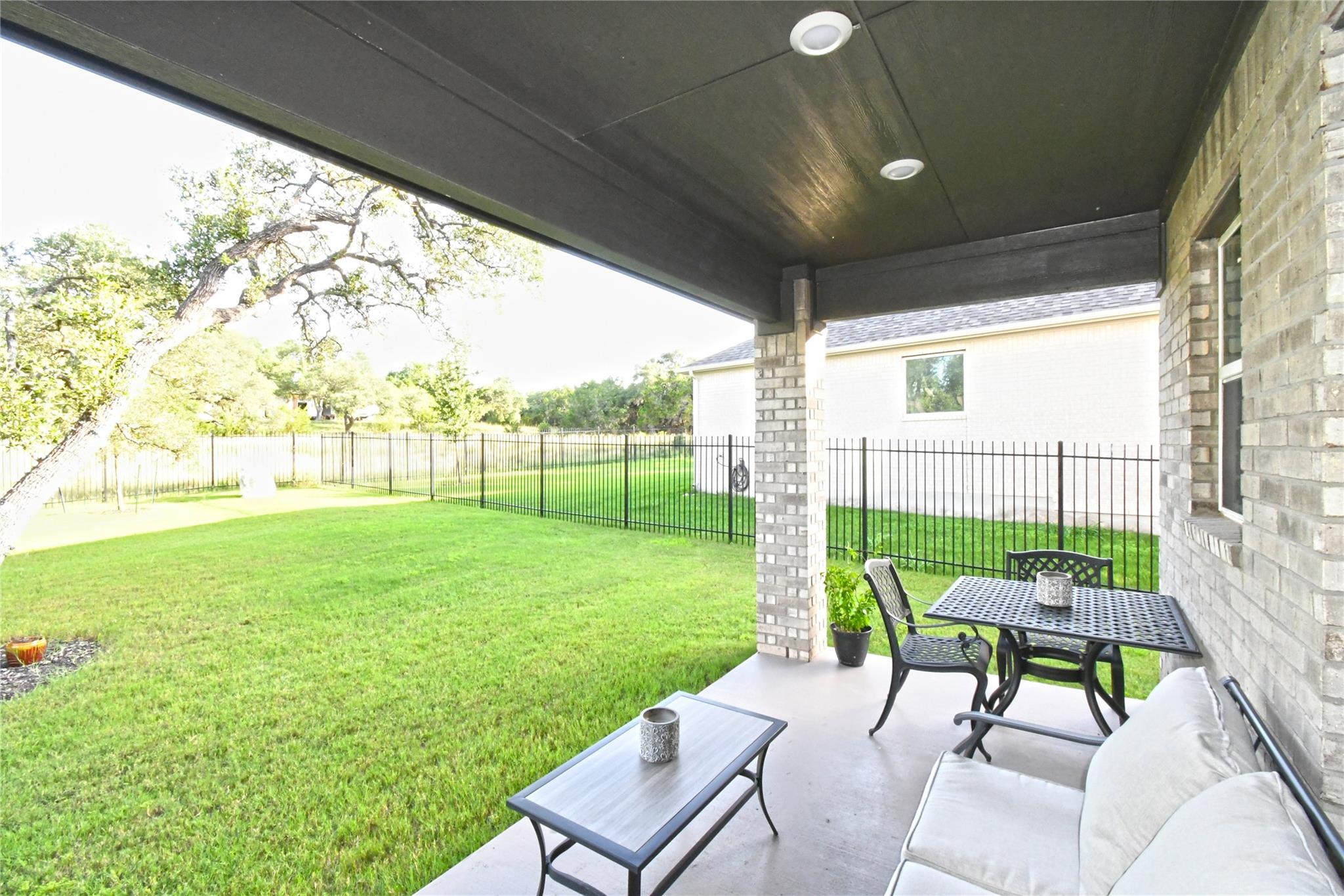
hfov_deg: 100.4
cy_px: 448
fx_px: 560
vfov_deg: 77.3
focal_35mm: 15
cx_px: 672
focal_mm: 10
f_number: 22
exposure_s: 1/40
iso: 3200
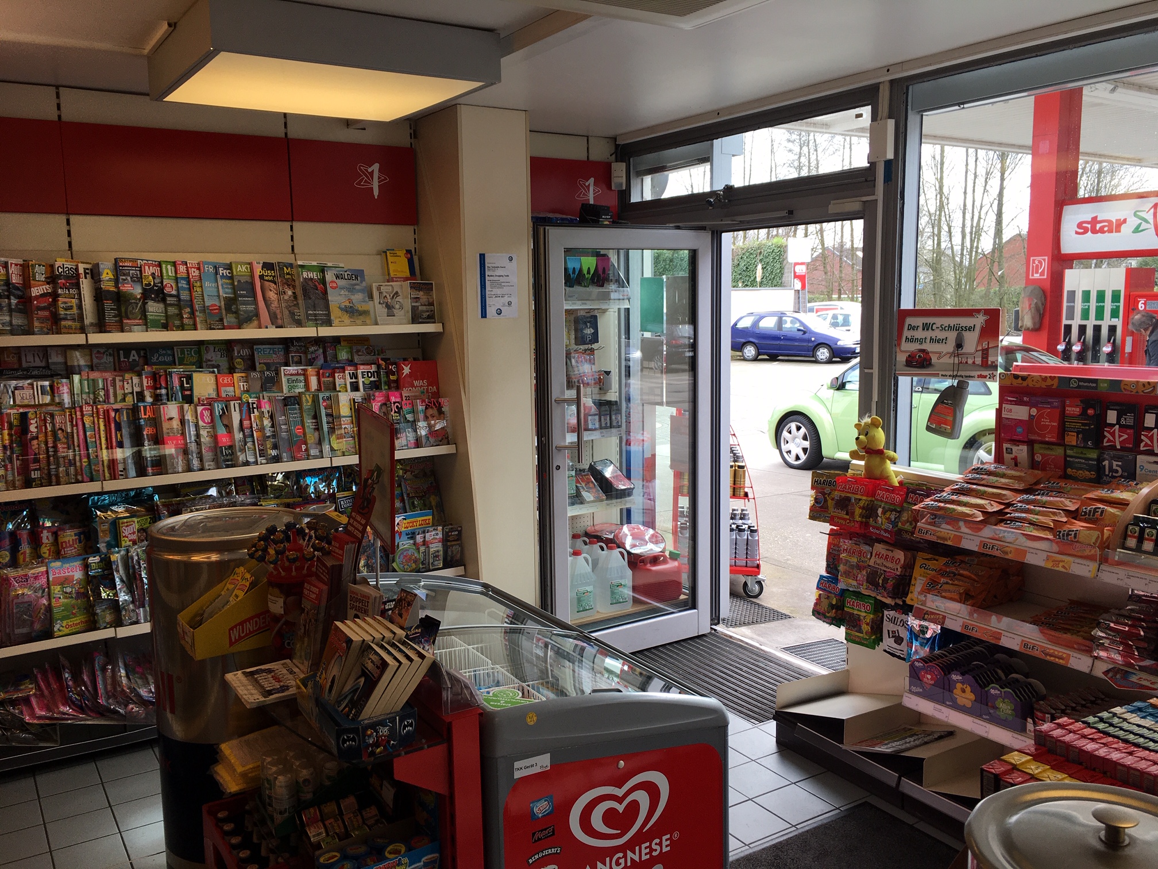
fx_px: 970
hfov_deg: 61.7
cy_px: 434
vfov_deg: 48.2
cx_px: 579
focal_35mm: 29
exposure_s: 1/126
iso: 25
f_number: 2.2
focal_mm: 4.15
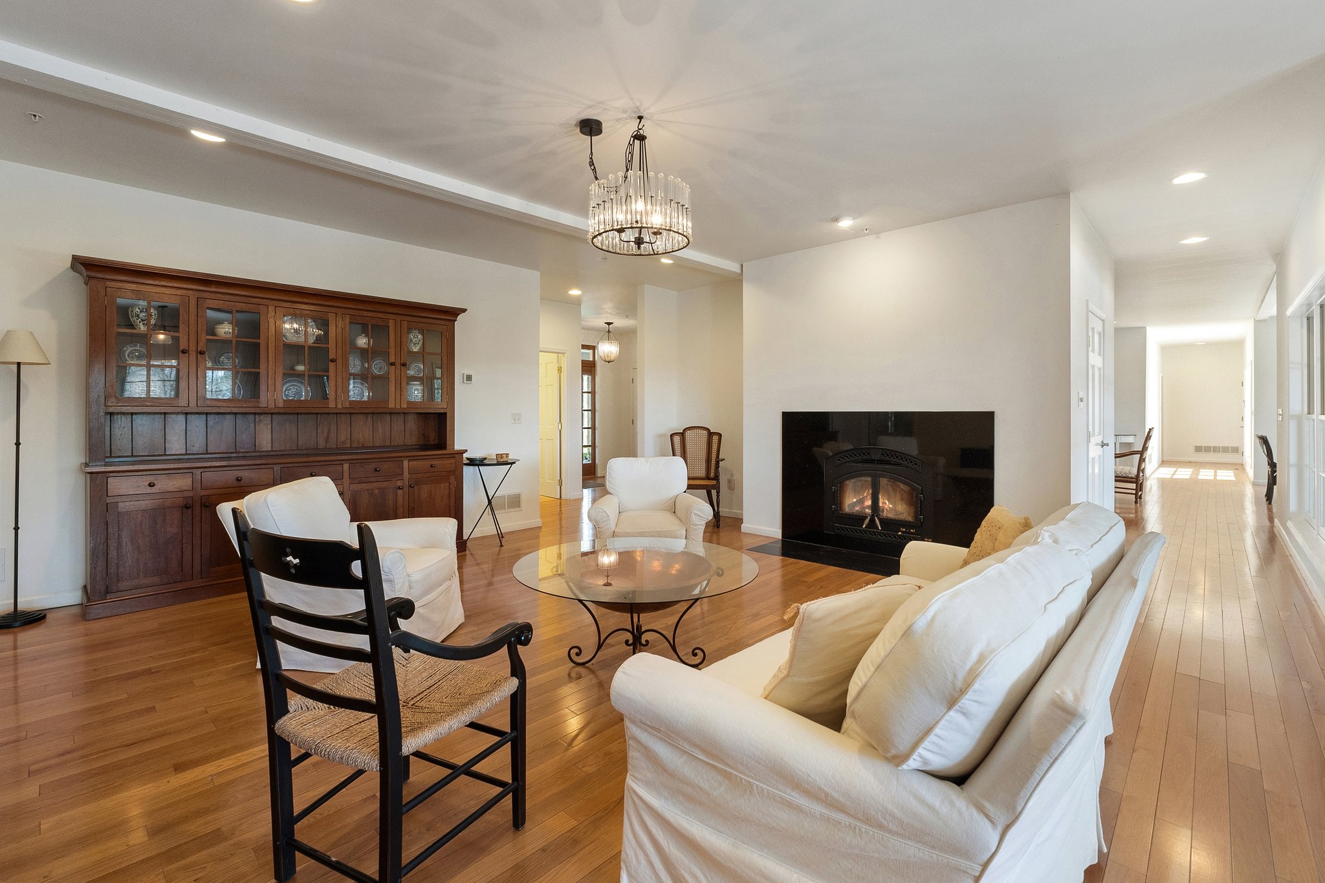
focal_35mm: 15
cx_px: 662
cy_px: 442
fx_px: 552
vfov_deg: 77.3
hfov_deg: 100.4
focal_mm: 10
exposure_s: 1/8
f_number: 8
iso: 800
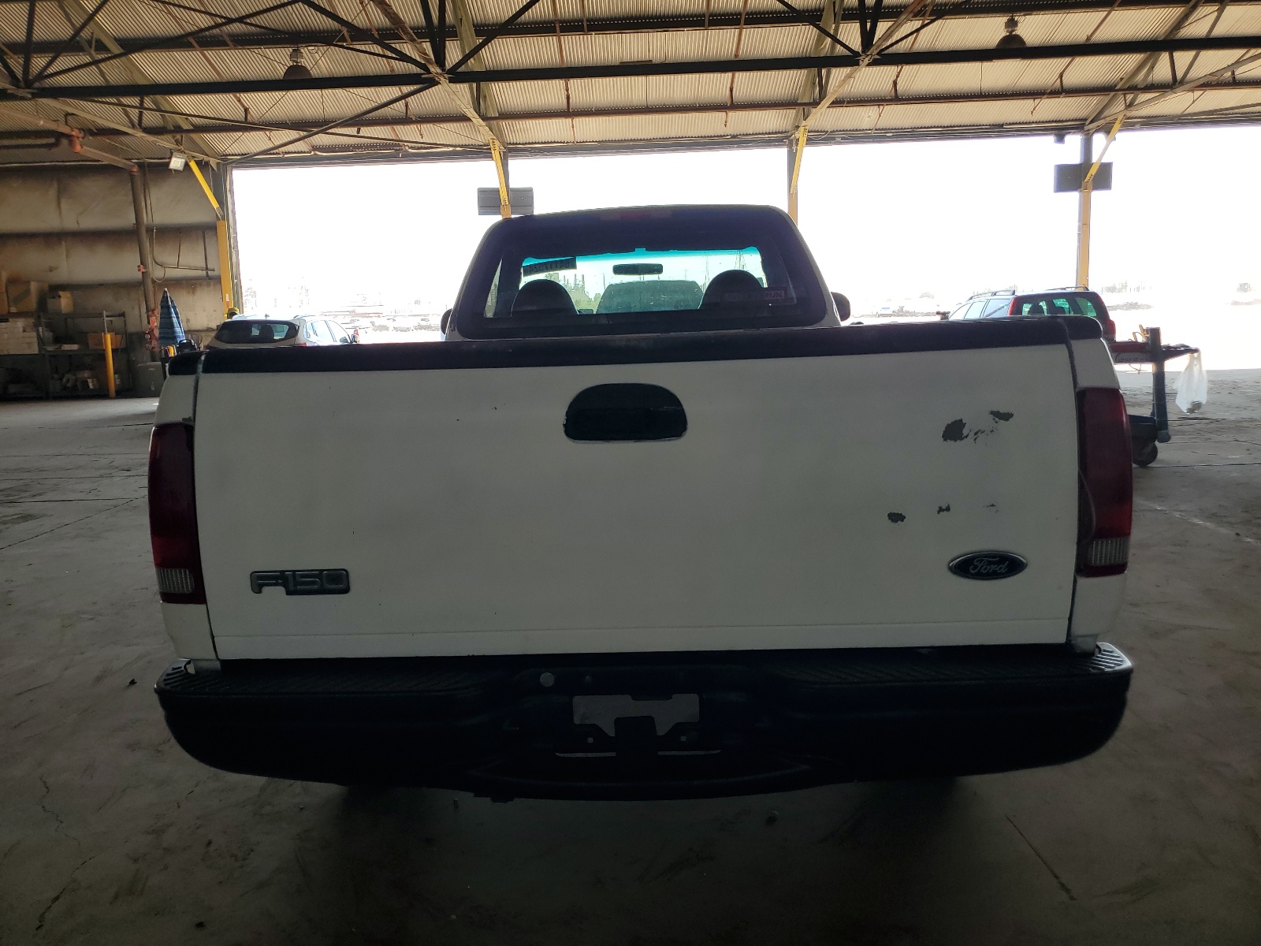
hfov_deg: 67.3
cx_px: 630
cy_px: 473
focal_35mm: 26
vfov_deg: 53.1
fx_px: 947
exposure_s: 1/455
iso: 50
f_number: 1.5
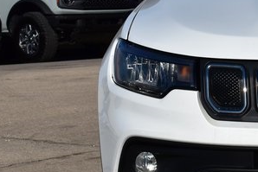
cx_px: 393
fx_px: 1661
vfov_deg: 5.9
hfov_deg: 8.7
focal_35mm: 232
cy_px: 112
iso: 200
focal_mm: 45
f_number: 11
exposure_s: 1/500
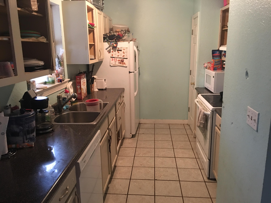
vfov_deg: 48.2
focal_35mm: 29
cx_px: 136
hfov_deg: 61.7
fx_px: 227
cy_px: 102
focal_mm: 4.15
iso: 64
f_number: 2.2
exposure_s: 1/4
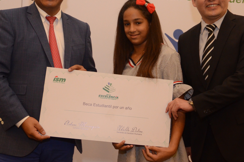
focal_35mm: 65
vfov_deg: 20.8
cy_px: 59
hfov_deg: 31.1
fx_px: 438
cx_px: 142
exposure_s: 1/80
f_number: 4.5
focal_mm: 27
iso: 2000
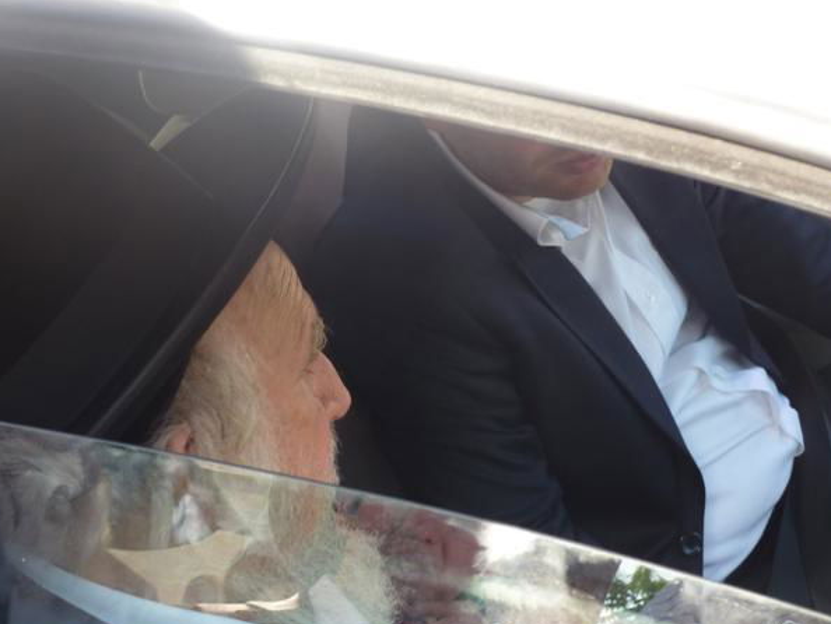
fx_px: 1681
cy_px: 280
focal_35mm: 70
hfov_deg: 27.8
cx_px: 381
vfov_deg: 21.0
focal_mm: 8.5
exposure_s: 1/40
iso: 80
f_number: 3.8
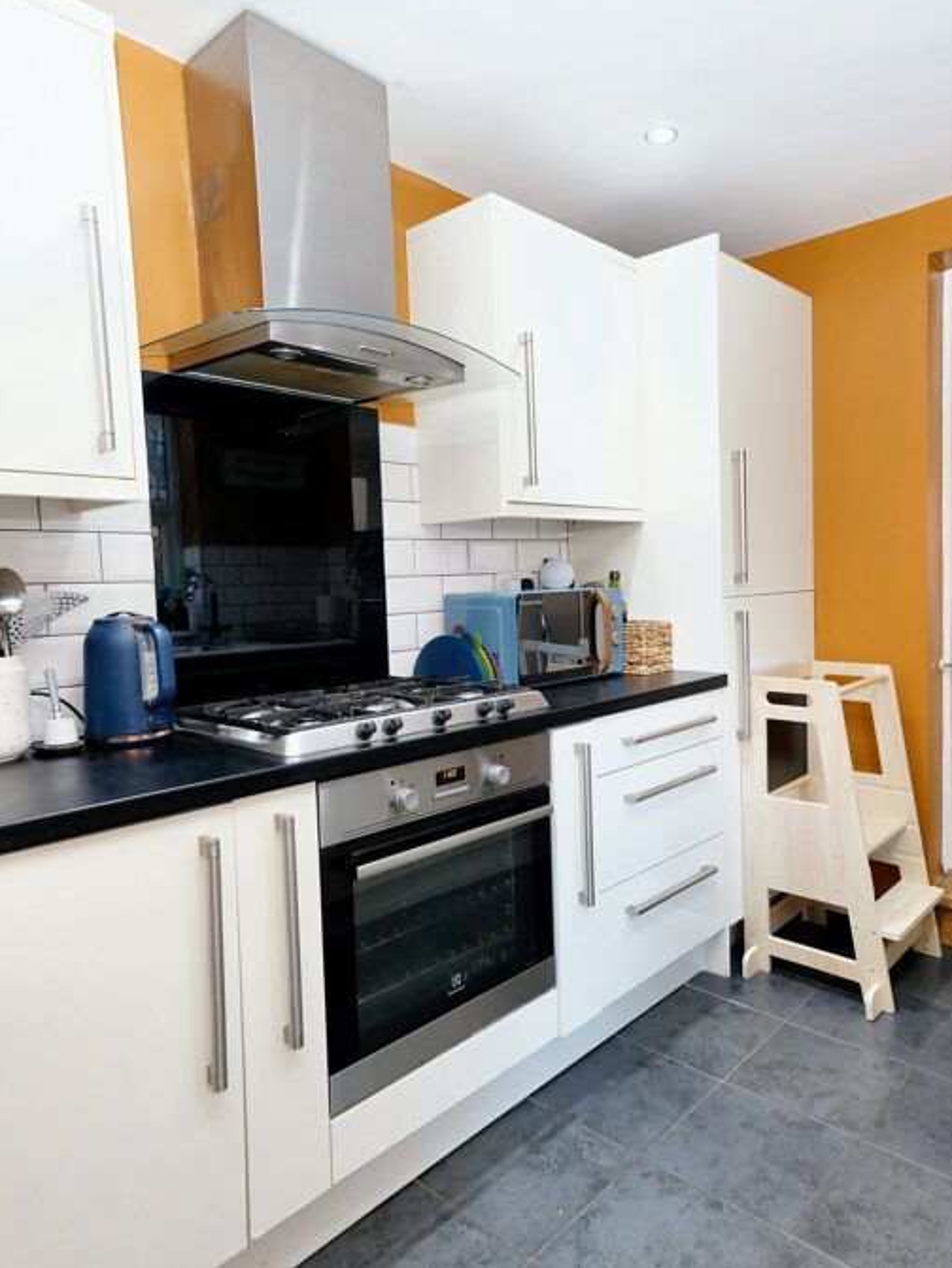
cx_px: 572
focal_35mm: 22
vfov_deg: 76.4
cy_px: 625
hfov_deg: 60.6
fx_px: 806
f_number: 4
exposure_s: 1/40
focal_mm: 10
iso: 800
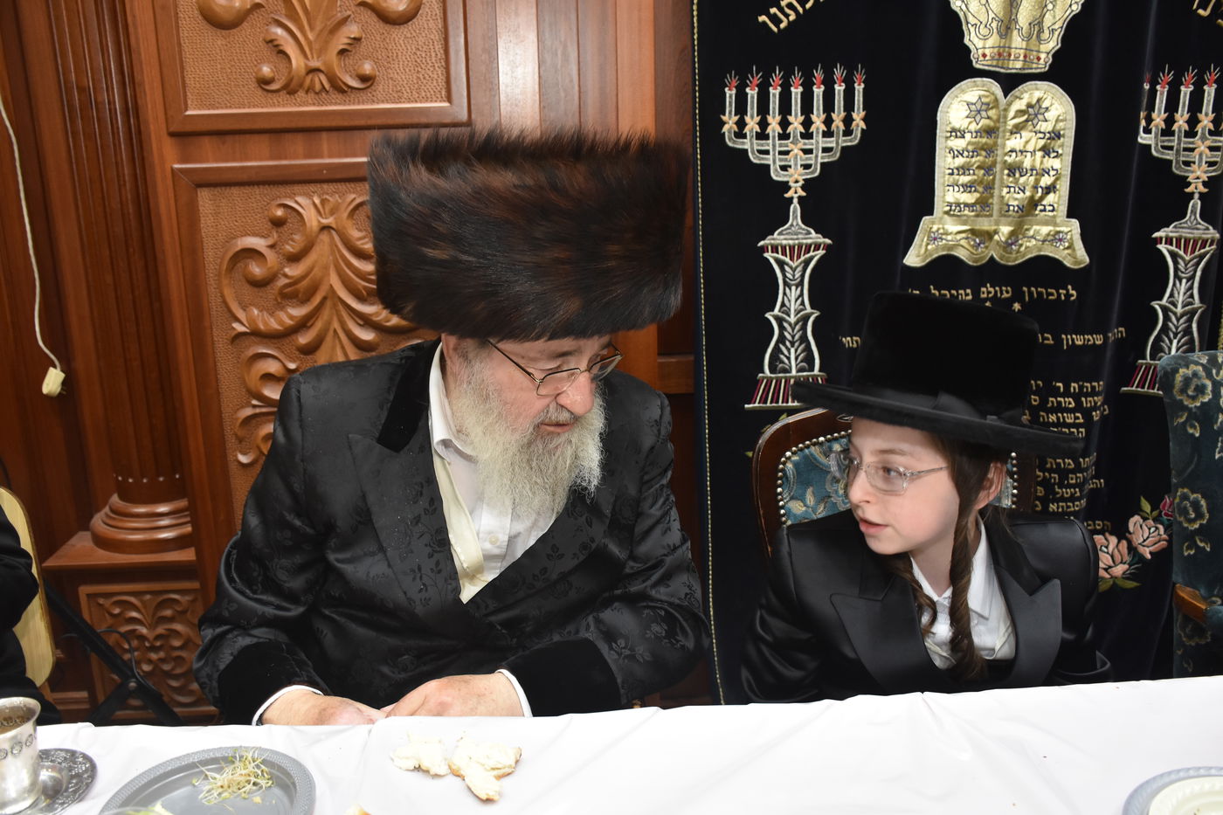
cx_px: 612
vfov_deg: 43.6
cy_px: 408
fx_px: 1019
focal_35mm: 30
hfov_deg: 61.9
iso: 1000
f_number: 5.6
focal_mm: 20
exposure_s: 1/100
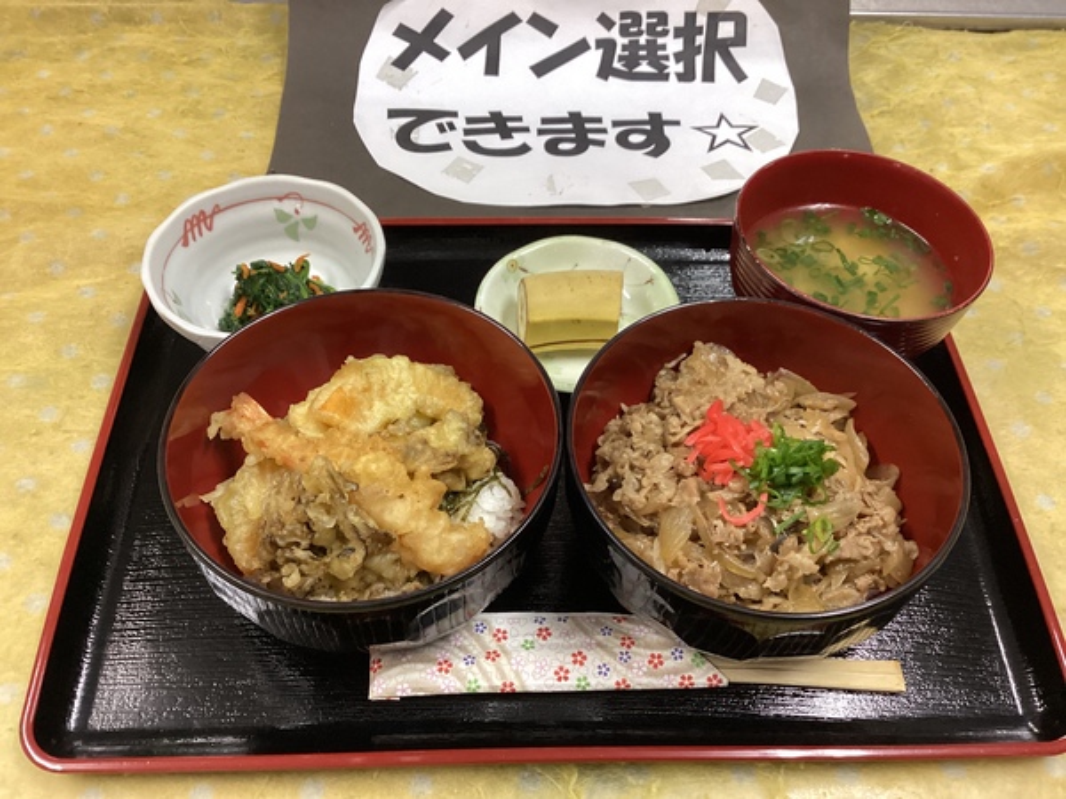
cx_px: 533
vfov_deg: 45.4
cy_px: 400
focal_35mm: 31
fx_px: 955
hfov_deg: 58.4
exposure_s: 1/50
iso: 250
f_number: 2.4
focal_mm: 3.3
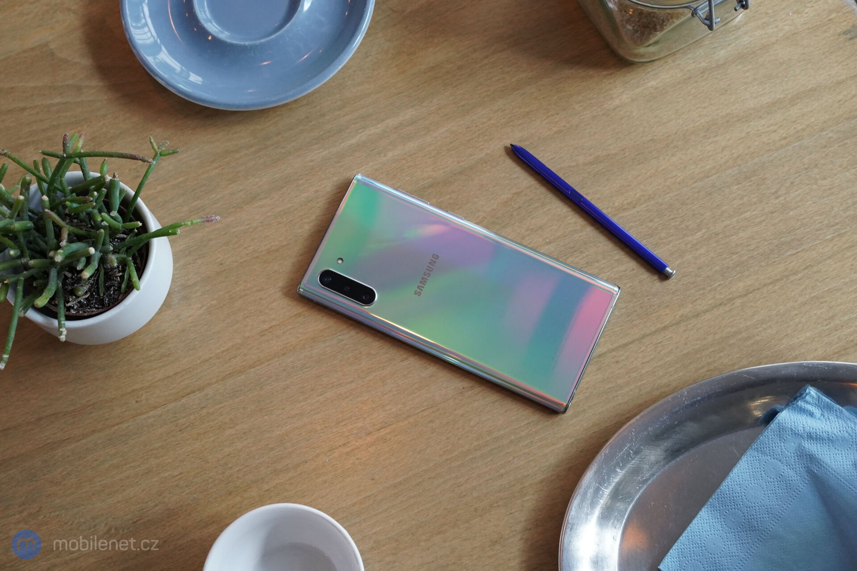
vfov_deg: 24.6
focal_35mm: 55
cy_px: 286
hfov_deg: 36.2
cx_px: 428
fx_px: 1309
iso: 2500
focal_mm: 55
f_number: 7.1
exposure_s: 1/100
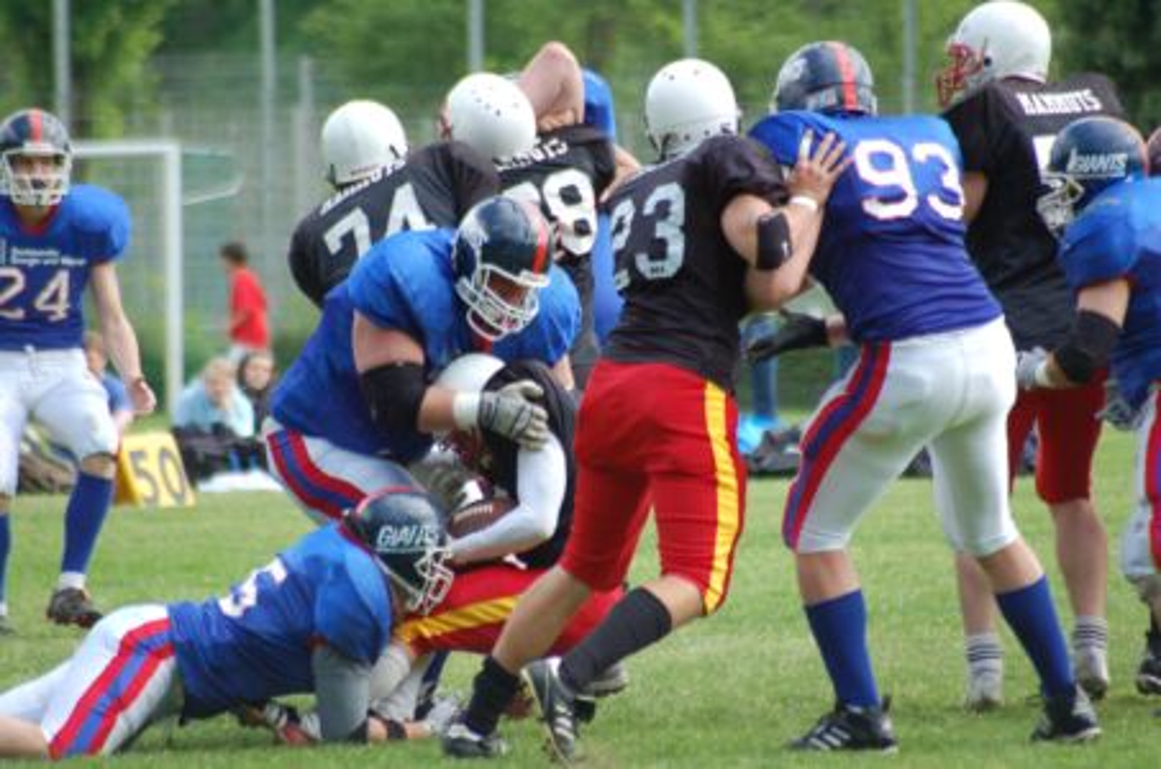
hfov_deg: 4.6
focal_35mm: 450
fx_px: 14482
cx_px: 580
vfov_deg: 3.0
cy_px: 384
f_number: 5.6
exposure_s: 1/500
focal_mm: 300
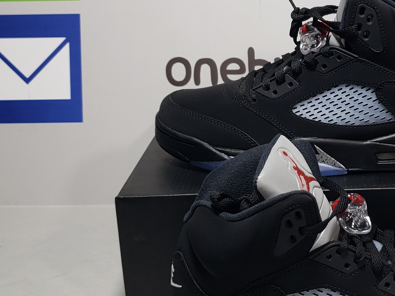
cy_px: 138
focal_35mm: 63
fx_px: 719
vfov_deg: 23.3
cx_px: 325
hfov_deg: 29.9
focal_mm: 4.3
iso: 50
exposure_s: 1/342
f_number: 1.5
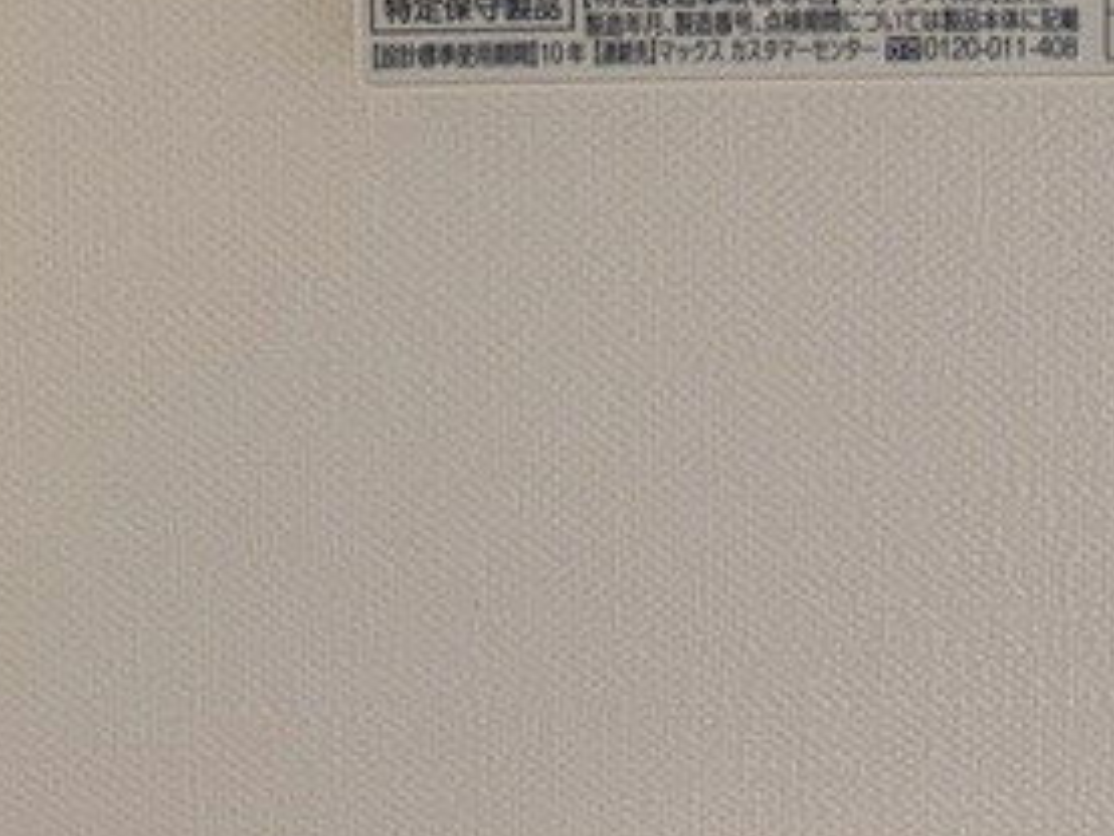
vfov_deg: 17.9
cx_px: 837
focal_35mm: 75
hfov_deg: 25.7
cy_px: -350
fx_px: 2415
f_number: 1.8
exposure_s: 1/50
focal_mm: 4.25
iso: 64
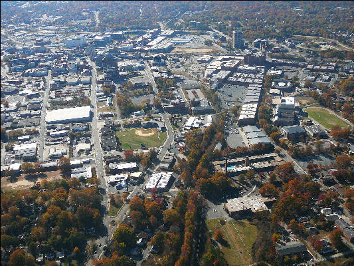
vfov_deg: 33.6
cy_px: 133
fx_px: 440
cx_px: 177
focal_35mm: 43
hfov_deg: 43.8
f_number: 3.2
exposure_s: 1/640
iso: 80
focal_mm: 6.4
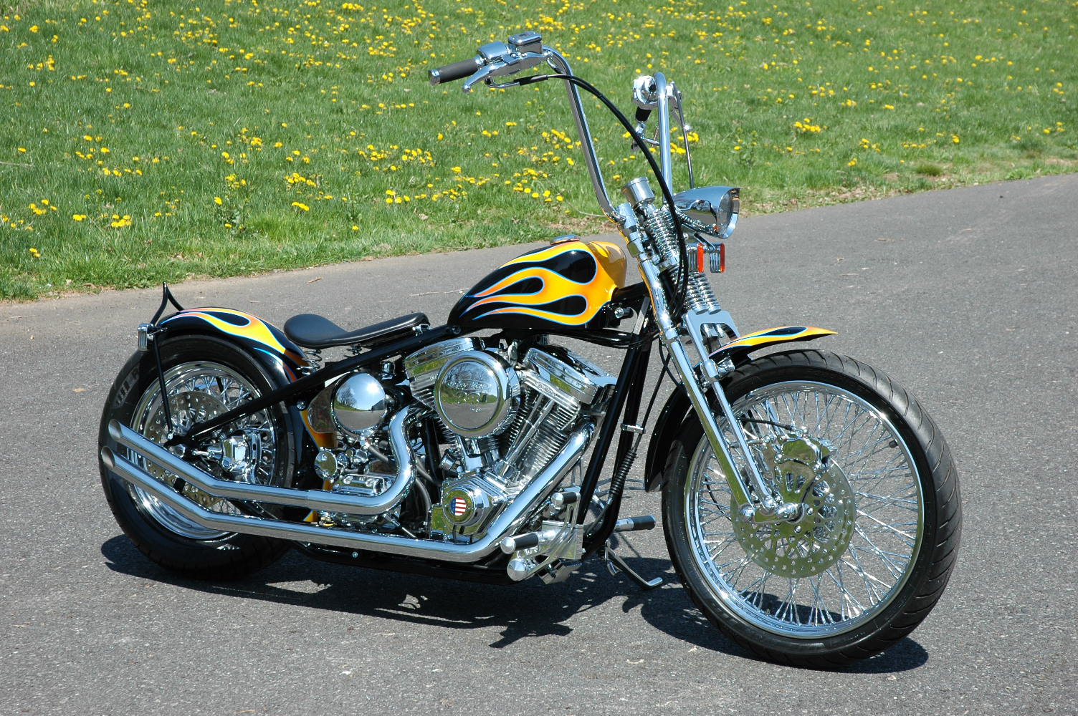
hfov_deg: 24.6
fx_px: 2468
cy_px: 358
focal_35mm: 82
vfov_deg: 16.5
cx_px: 539
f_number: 9
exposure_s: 1/320
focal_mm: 55
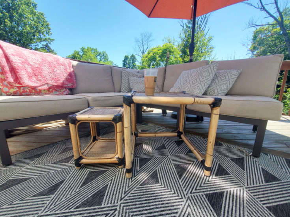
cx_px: 145
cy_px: 108
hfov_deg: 106.2
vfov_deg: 89.9
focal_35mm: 13
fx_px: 109
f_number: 2.2
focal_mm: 1.8
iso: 50
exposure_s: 1/454
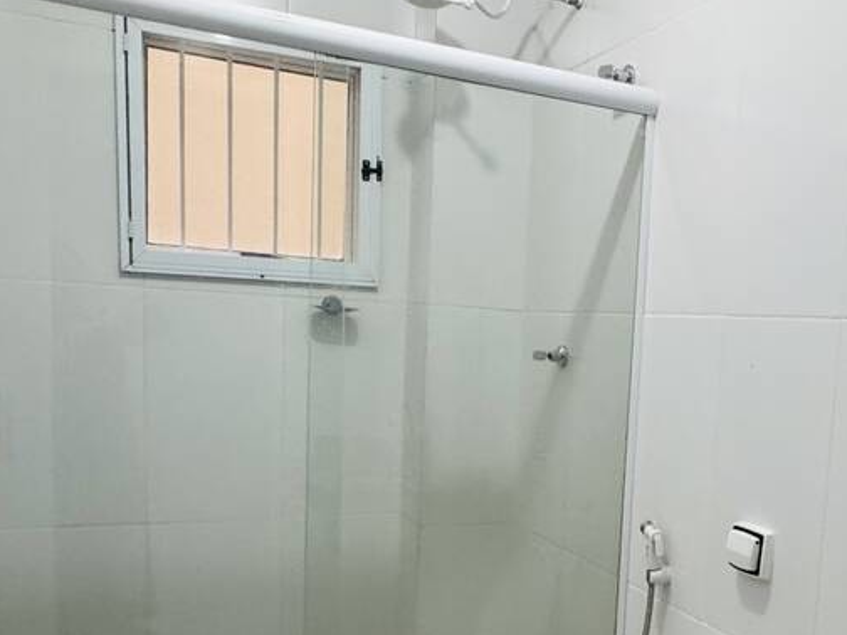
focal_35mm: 40
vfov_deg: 35.3
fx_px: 979
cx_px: 640
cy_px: 460
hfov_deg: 45.1
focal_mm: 2.22
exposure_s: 1/60
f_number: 2.2
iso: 250
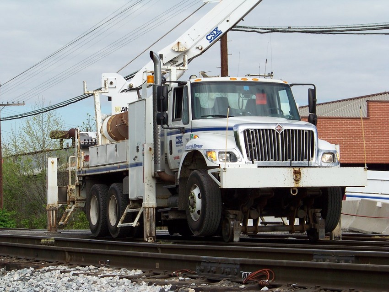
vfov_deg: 10.8
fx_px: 1540
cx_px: 194
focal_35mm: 137
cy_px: 146
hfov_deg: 14.4
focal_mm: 22.2
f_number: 4.5
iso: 100
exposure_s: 1/640
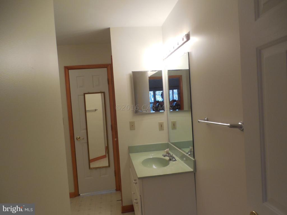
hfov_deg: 69.4
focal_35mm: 25
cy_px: 108
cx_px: 144
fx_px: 207
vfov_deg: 54.9
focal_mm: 4.5
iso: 160
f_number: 3.3
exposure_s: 1/30
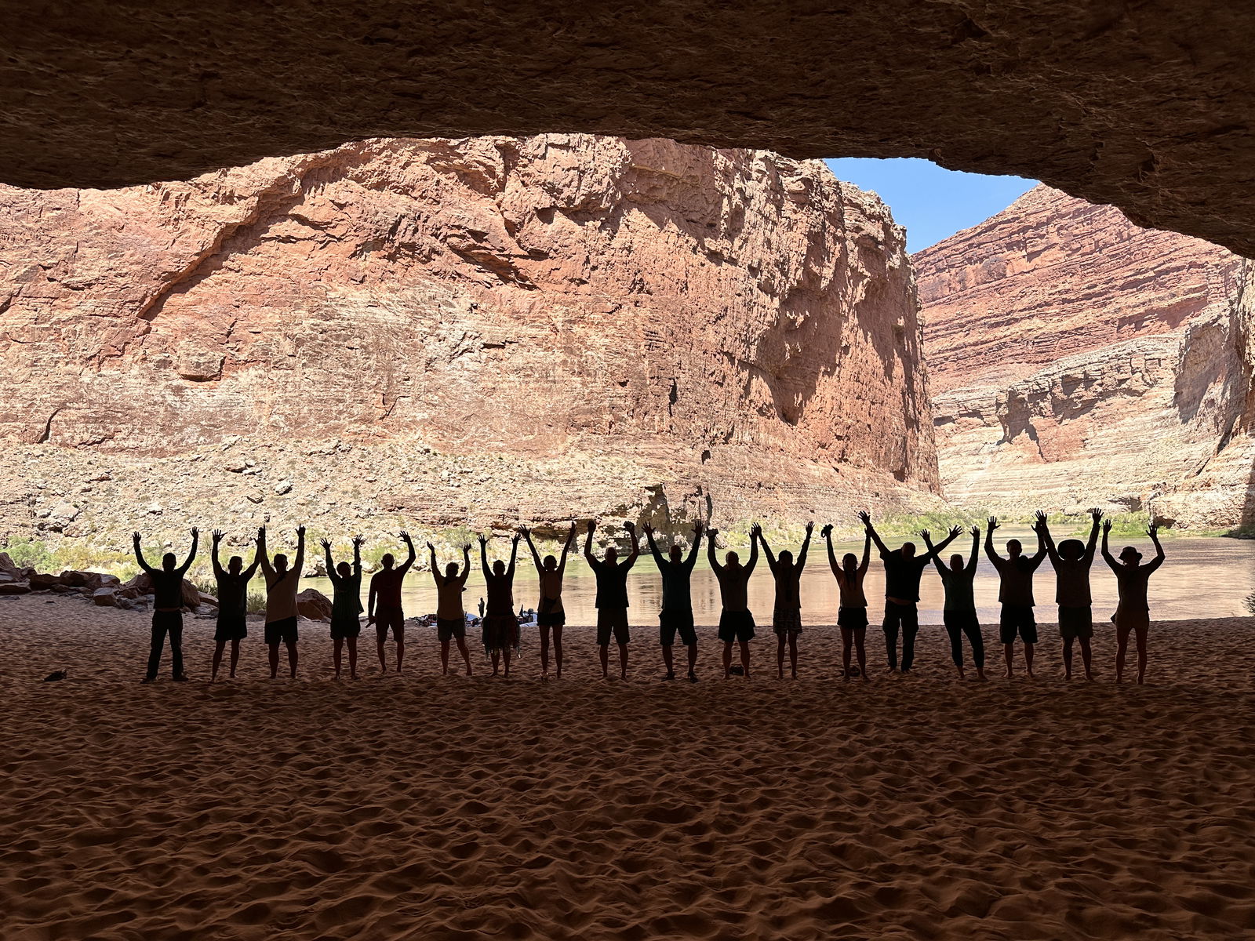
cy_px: 470
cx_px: 628
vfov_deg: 56.8
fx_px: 870
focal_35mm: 24
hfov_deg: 71.6
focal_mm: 6.86
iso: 80
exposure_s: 1/2203
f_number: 1.78
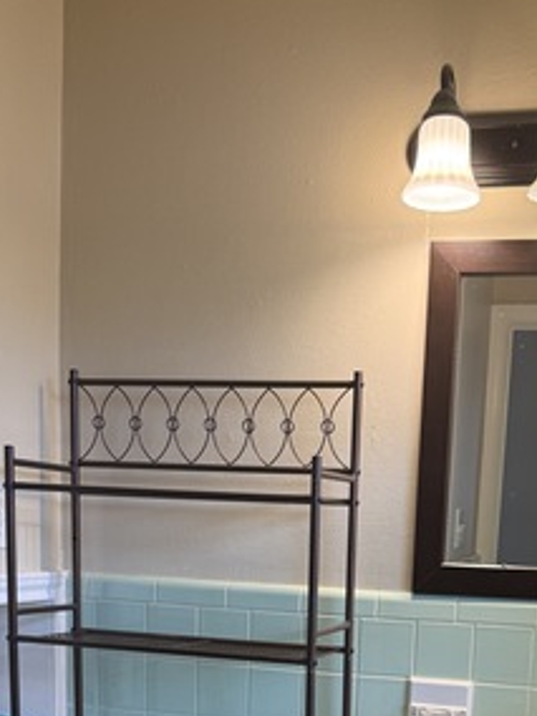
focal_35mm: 54
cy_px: 729
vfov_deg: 32.5
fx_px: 1117
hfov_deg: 26.9
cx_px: 345
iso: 125
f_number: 1.78
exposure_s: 1/60
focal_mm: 6.76
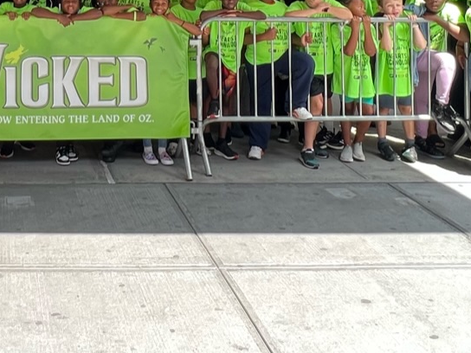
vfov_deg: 25.9
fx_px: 667
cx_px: 22
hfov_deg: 35.9
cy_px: -90
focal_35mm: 49
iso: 64
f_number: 1.8
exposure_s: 1/120
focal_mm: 1.57
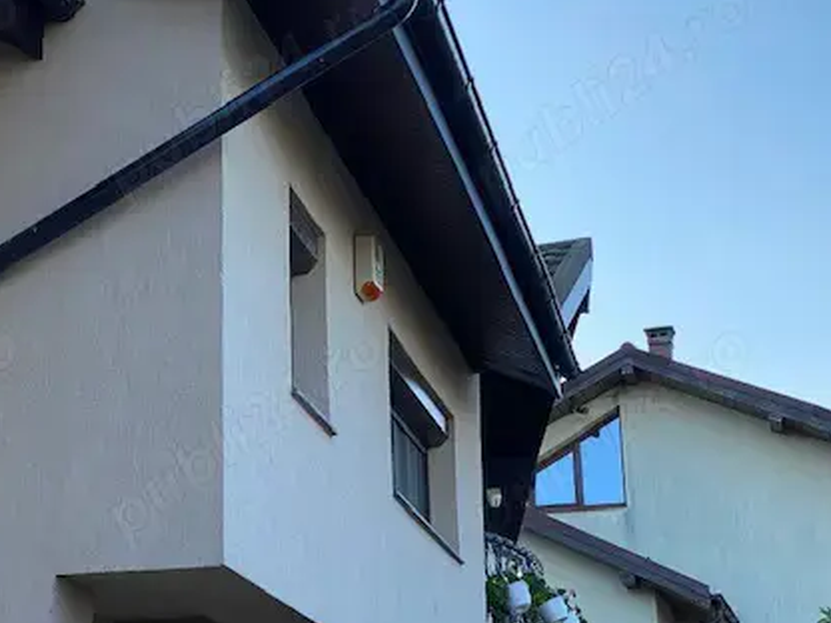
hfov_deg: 24.3
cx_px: 260
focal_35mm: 80
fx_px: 1920
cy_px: 429
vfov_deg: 18.4
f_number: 2
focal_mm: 6
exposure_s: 1/558
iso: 20
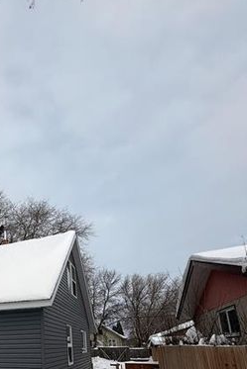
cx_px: 3
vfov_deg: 64.2
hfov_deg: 43.0
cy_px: 287
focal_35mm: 26
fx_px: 267
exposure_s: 1/942
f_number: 2.2
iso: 50
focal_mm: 2.22
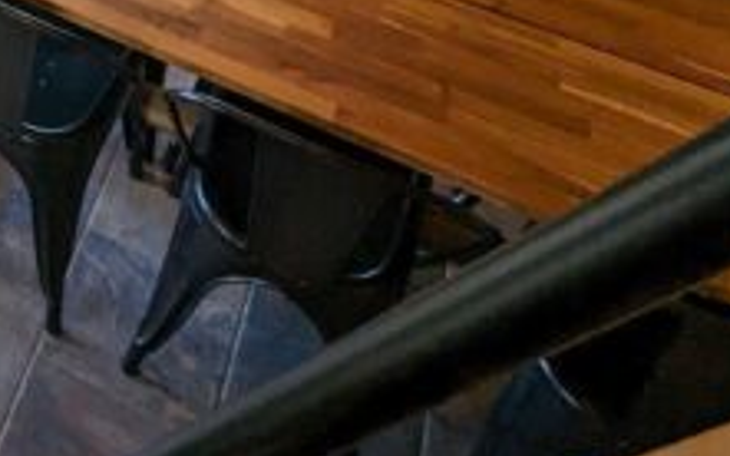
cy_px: -406
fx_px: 1173
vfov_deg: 17.2
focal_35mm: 59
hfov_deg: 26.3
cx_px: -334
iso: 43
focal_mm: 2.35
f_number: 2.2
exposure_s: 1/120
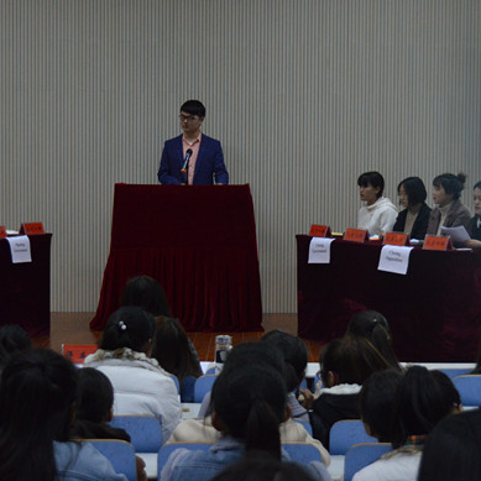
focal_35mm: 89
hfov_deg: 19.5
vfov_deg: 19.5
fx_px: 1399
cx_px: 286
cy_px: 213
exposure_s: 1/60
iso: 1000
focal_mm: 34
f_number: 4.5
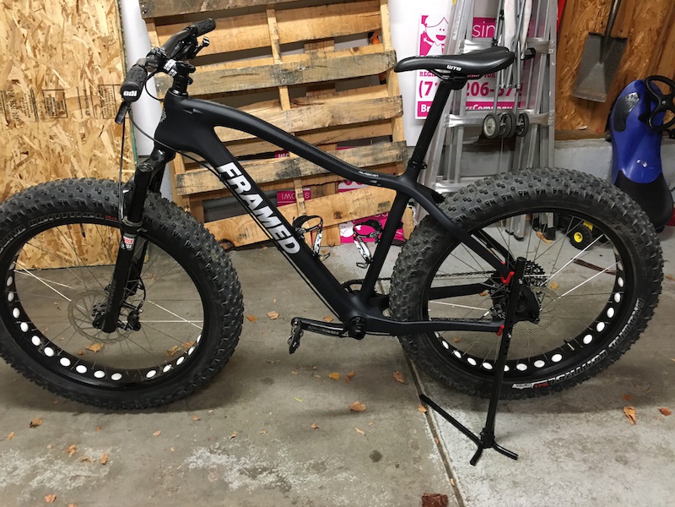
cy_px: 254
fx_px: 565
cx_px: 338
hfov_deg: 61.7
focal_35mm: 29
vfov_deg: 48.2
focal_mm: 4.15
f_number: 2.2
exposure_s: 1/17
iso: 200
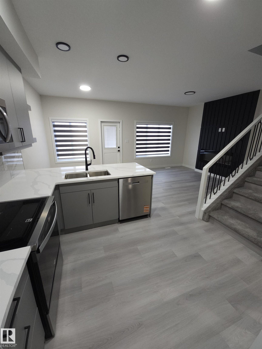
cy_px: 174
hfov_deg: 89.9
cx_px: 131
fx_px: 131
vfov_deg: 106.2
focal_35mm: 13
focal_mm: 2.2
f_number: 2.2
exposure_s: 1/30
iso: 160
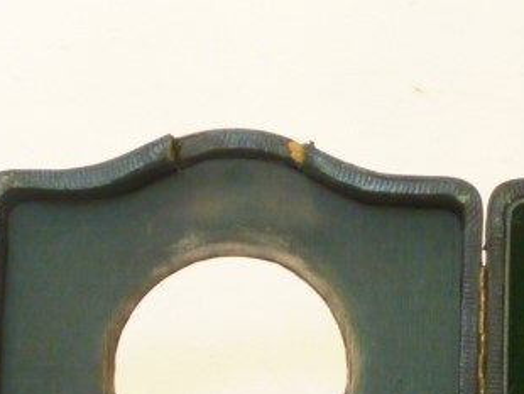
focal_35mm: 132
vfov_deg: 11.2
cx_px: 494
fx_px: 2000
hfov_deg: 14.7
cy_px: 364
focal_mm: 5.8
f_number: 3.5
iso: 200
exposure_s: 1/30
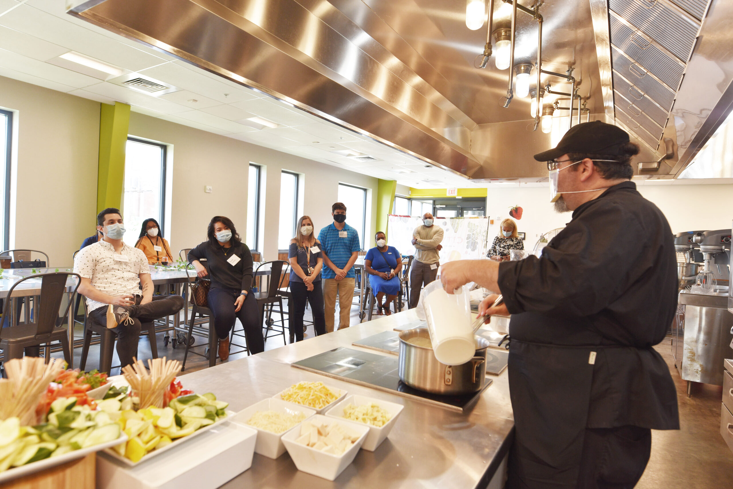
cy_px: 244
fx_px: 407
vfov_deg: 62.0
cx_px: 366
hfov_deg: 84.0
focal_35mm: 20
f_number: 4.5
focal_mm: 20
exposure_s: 1/80
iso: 400
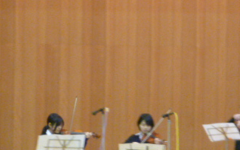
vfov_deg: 3.5
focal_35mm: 376
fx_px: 2459
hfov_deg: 5.6
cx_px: 169
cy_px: 146
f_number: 5.9
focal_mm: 22.5
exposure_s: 1/4
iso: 400
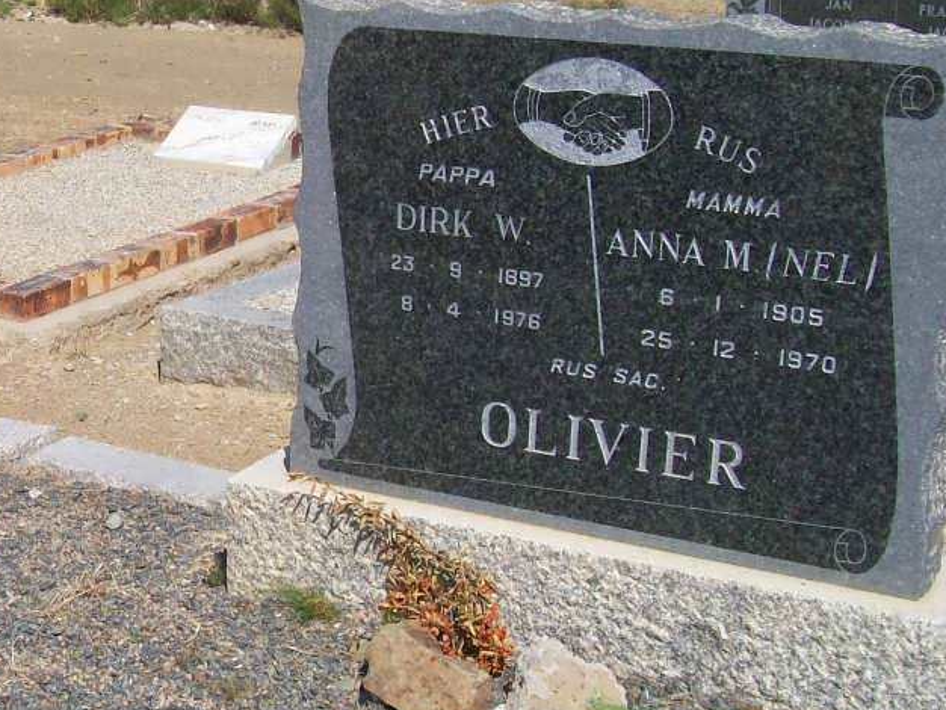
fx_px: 1886
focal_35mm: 69
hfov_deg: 27.0
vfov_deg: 21.3
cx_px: 63
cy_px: 364
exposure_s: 1/877
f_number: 4.8
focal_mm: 6
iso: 80
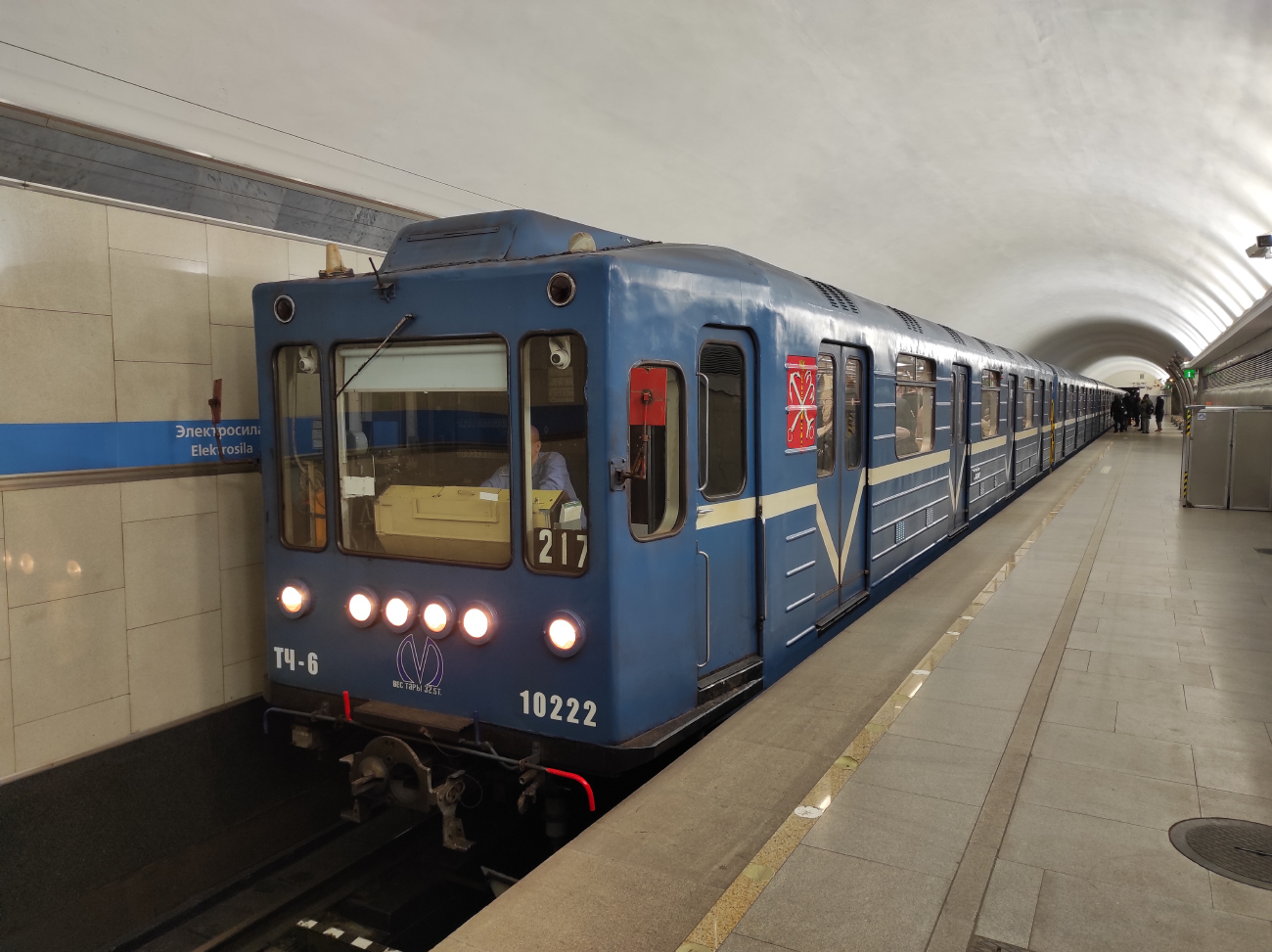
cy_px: 476
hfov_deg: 69.4
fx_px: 918
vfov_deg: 54.8
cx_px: 636
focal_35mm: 25
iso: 152
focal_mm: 5.43
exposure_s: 1/50
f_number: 1.89
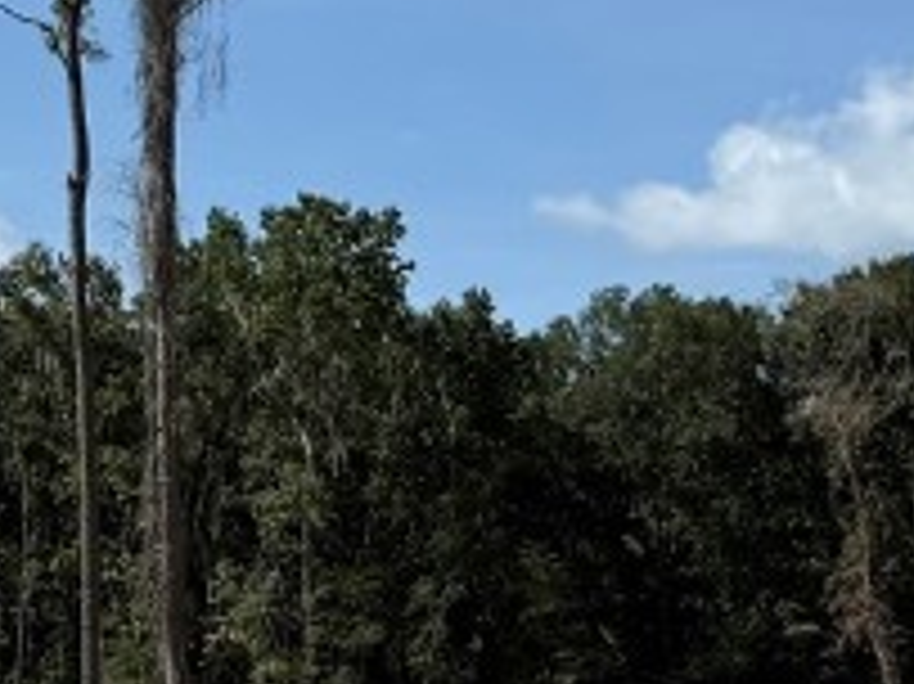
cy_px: 99
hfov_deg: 15.2
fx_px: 3193
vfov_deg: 12.2
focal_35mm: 121
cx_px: -401
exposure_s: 1/6711
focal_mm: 6.76
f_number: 1.78
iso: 80
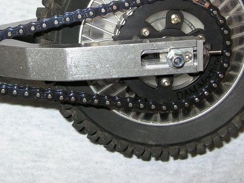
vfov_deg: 20.5
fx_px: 500
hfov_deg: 27.3
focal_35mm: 71
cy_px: 39
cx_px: 82
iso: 50
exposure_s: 1/60.1
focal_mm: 6
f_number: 2.7
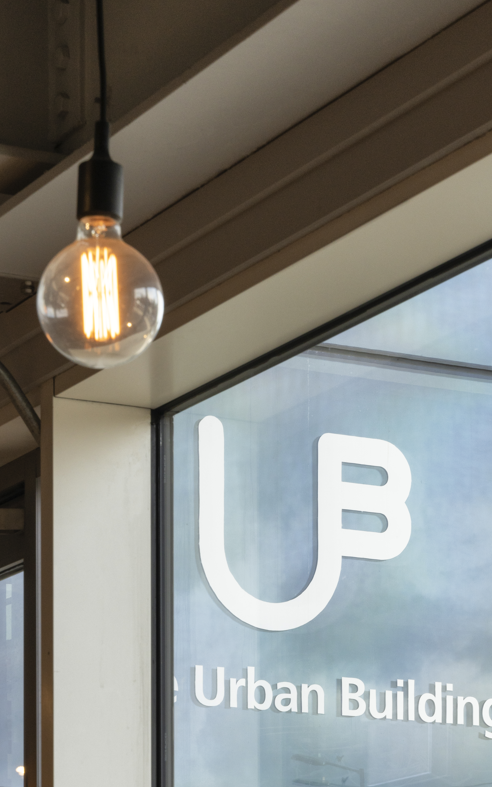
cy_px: 418
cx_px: 295
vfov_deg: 16.2
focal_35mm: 129
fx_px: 2767
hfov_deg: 10.2
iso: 400
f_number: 14
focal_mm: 70
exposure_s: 1/60
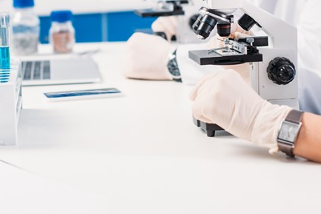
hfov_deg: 20.4
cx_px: 184
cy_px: 2
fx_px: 892
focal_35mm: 100
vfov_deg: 13.5
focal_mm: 50
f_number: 3.2
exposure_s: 1/200
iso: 320
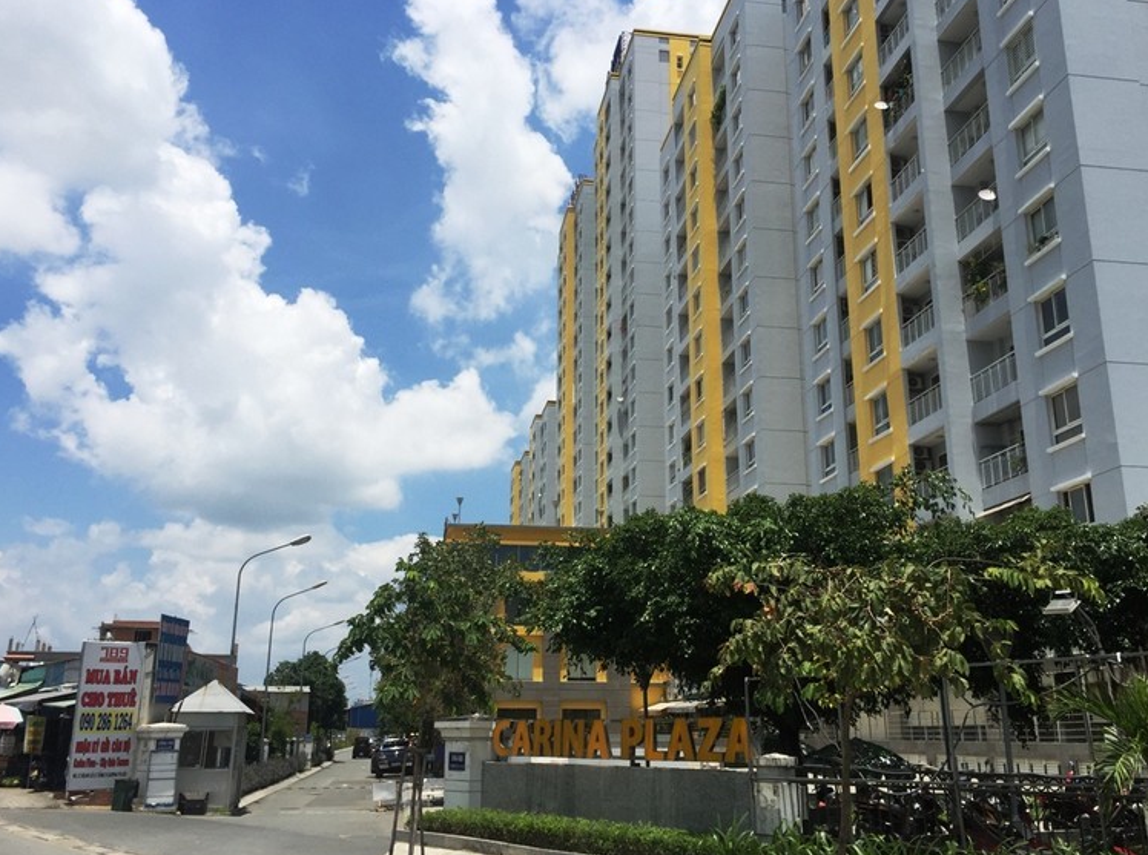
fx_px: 1025
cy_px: 417
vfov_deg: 45.3
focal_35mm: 31
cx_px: 609
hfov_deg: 58.4
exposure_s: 1/3968
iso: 32
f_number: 2.2
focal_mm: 4.15
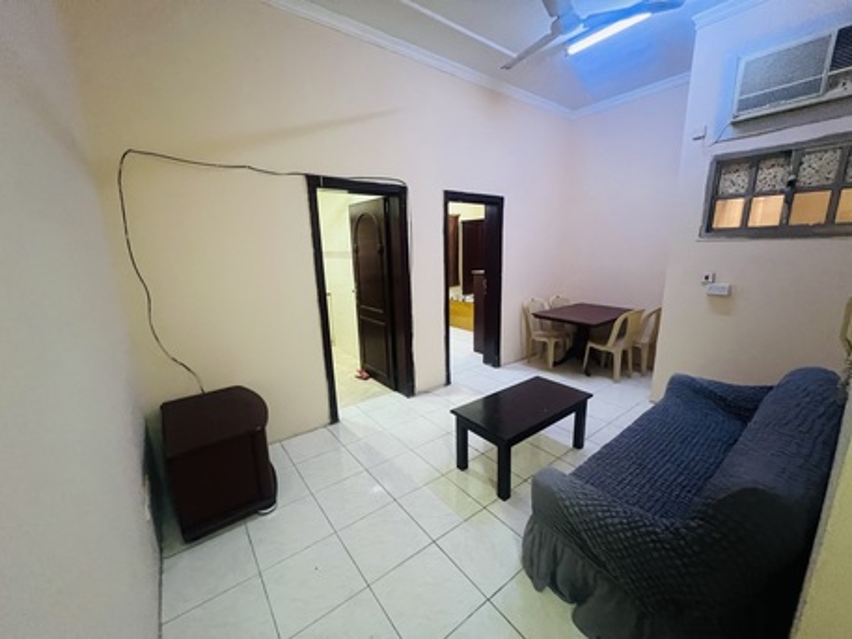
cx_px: 426
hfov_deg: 106.2
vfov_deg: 89.9
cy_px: 320
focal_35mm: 13
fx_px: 320
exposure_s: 1/50
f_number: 1.8
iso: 800
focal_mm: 1.57
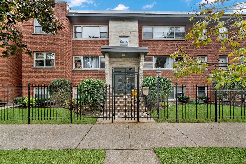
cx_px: 123
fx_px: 96
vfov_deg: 81.2
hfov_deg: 104.3
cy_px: 82
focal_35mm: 14
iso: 1000
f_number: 8
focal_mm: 14
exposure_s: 1/160
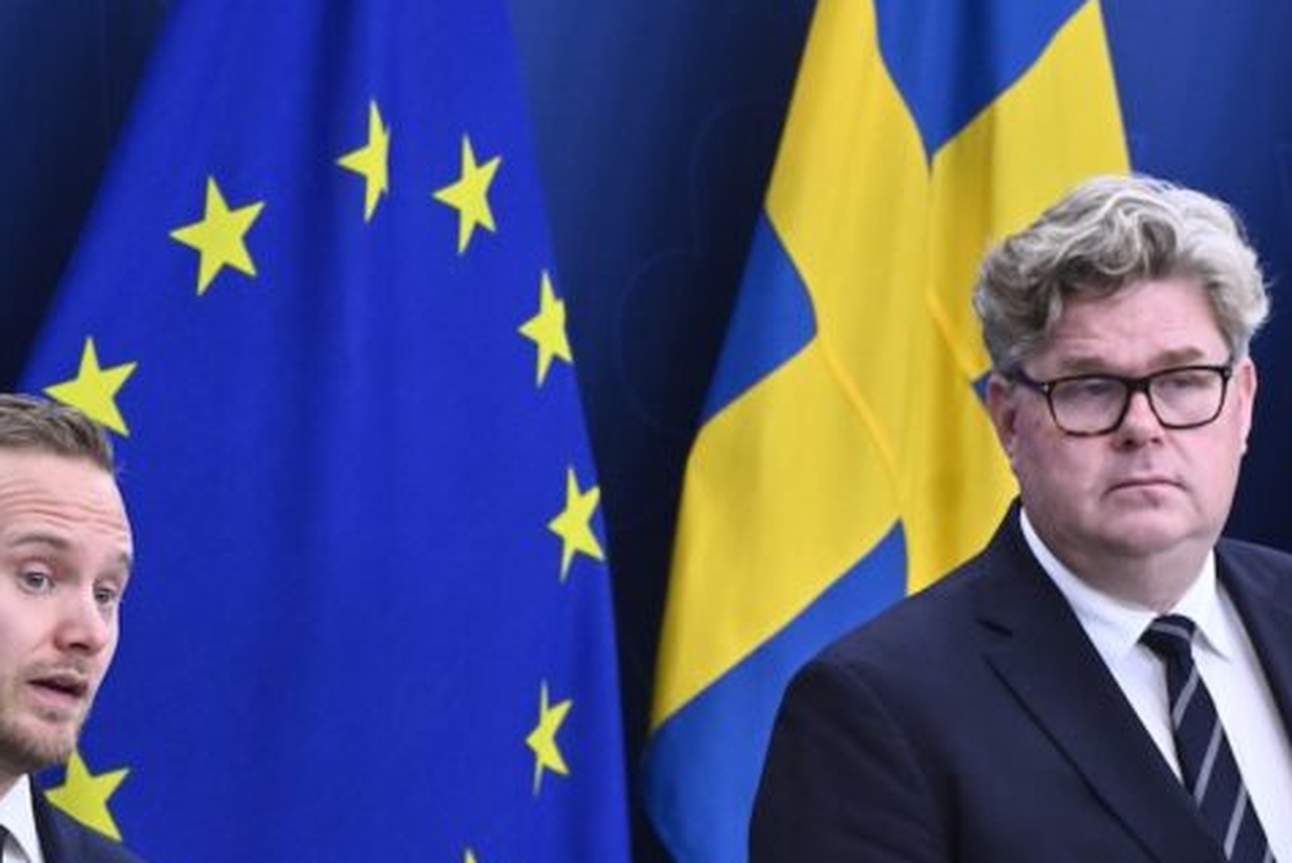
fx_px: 8151
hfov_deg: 9.1
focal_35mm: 227
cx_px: 461
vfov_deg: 6.0
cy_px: 942
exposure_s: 1/320
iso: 2500
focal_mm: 103
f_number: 5.6
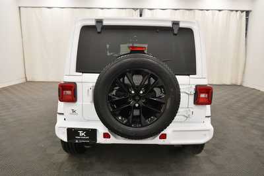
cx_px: 132
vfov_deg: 51.3
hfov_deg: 71.5
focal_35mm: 25
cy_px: 88
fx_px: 183
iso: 800
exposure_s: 1/160
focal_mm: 17
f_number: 5.3
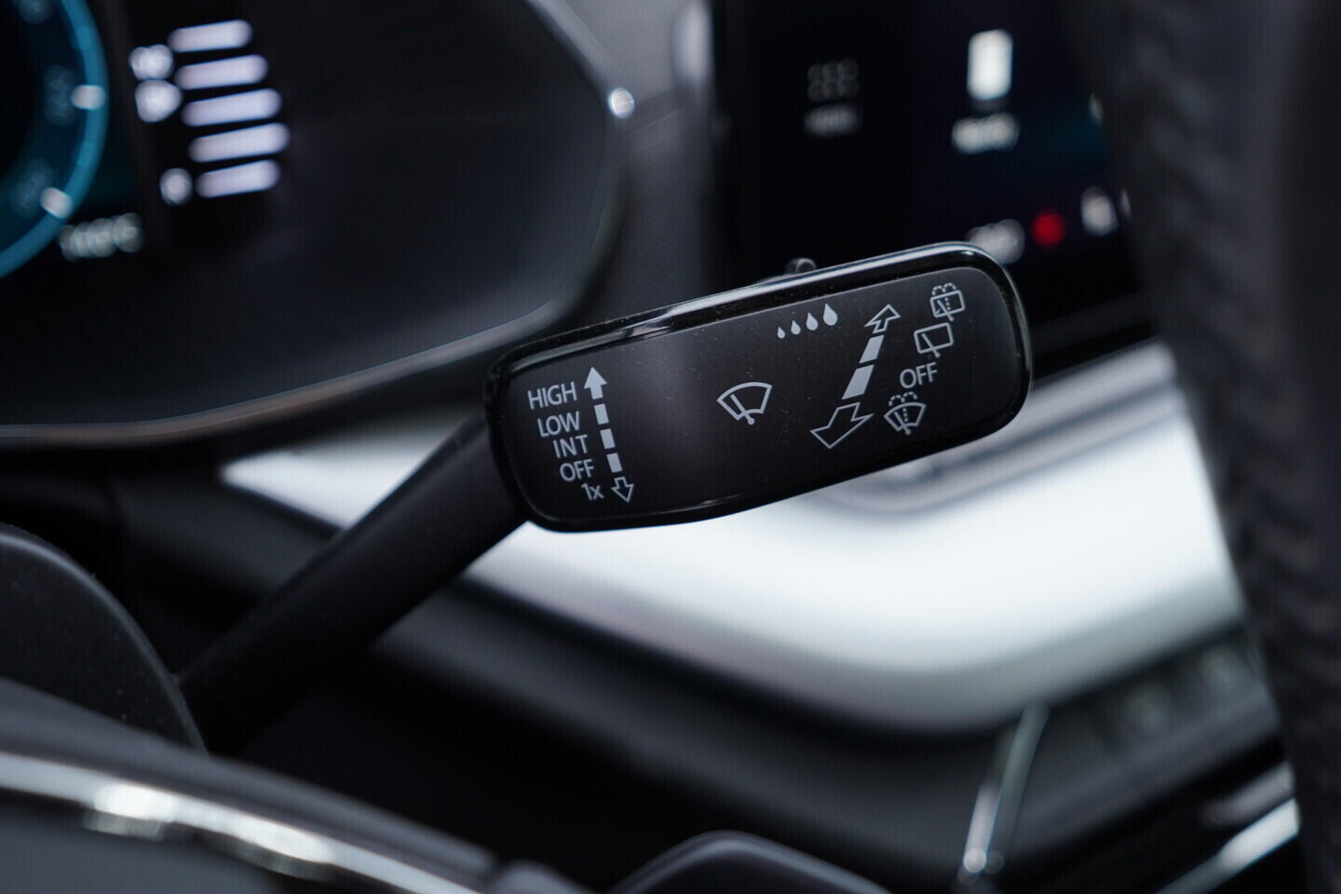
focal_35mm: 36
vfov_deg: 36.9
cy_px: 447
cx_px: 670
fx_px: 1341
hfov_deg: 53.1
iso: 125
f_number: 2.8
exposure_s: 1/40
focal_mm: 24
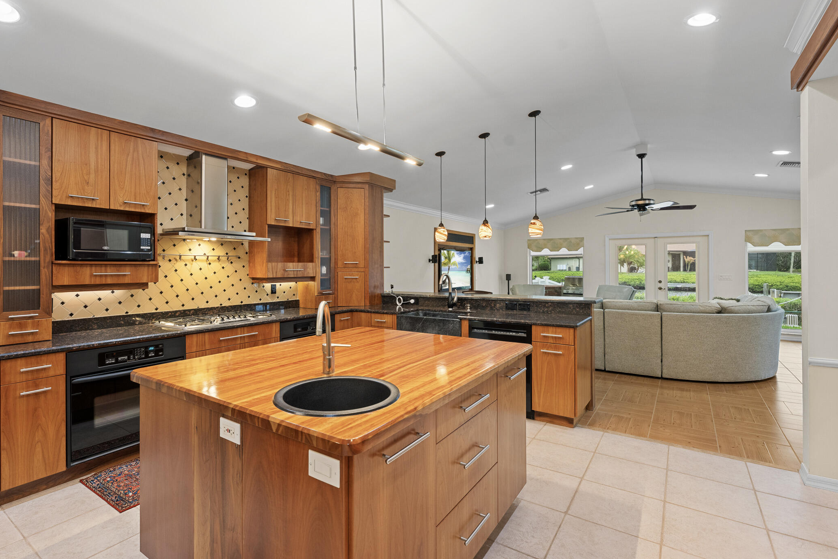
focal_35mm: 17
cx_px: 400
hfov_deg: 93.2
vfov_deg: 70.4
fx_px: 396
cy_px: 266
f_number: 7.1
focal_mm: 14
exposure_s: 1/5
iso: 500
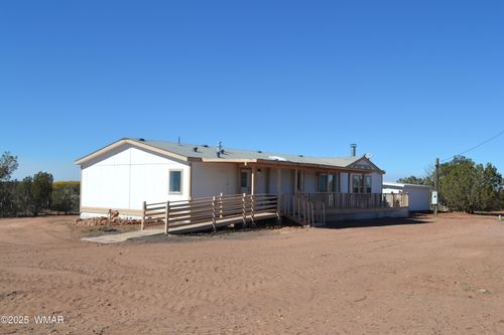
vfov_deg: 36.8
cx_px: 252
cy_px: 168
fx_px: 504
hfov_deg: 53.1
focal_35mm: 36
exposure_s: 1/320
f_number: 9
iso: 100
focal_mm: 24
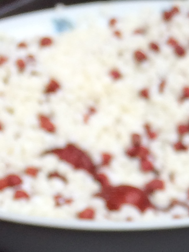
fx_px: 1055
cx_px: 373
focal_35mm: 145
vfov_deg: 13.3
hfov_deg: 9.6
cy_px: 294
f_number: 2.2
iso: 32
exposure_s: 1/266
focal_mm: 4.15
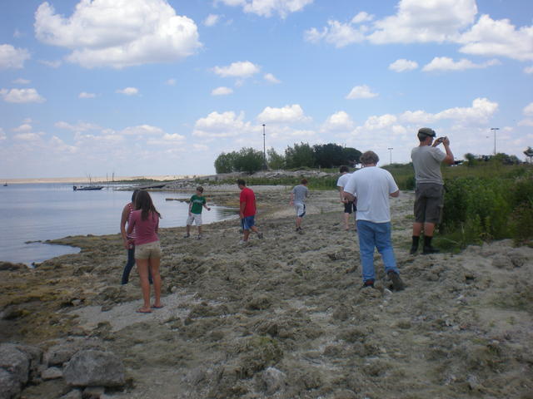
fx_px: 585
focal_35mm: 38
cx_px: 266
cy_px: 200
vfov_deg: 37.7
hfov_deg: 49.0
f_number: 4.6
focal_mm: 6.3
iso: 64
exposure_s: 1/402
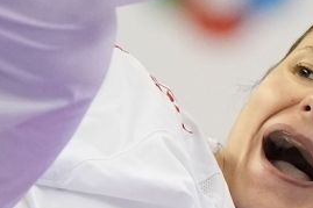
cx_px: 78
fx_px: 11869
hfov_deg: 1.5
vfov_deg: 1.0
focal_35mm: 1366
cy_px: -53
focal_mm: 136
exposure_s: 1/1000
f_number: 2.8
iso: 2500
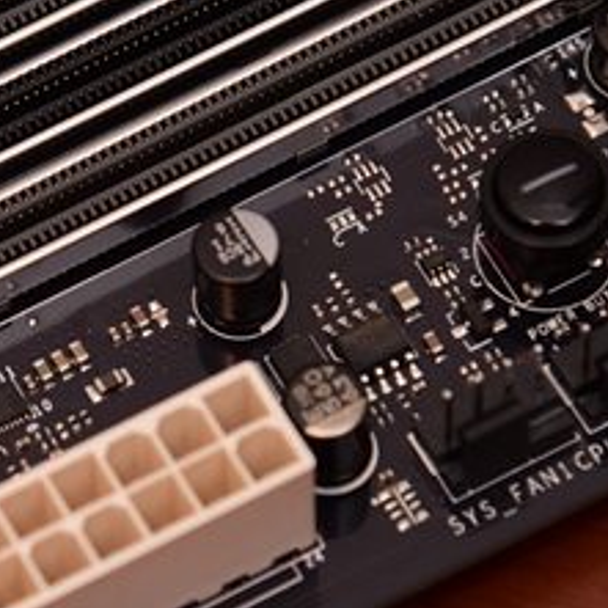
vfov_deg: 3.7
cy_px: 249
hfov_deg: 3.7
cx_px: -154
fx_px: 9399
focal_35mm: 473
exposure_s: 1/60
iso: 1600
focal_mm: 120
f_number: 5.6
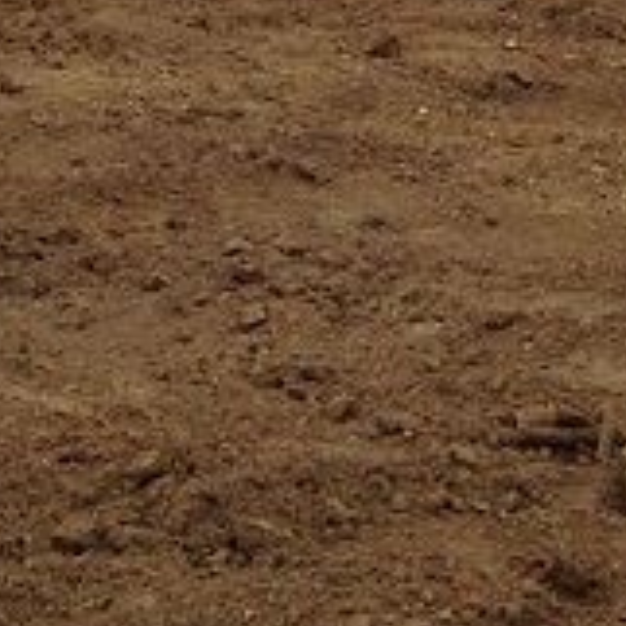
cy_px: -677
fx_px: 3478
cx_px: 399
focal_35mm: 170
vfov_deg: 9.5
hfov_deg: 10.3
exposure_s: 1/1004
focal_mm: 4.12
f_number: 2.4
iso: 50
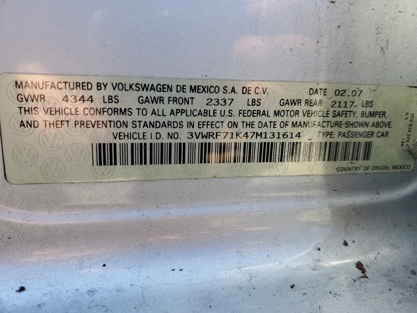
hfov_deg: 67.3
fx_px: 313
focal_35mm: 26
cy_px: 156
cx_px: 208
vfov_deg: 53.1
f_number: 1.5
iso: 50
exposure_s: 1/400
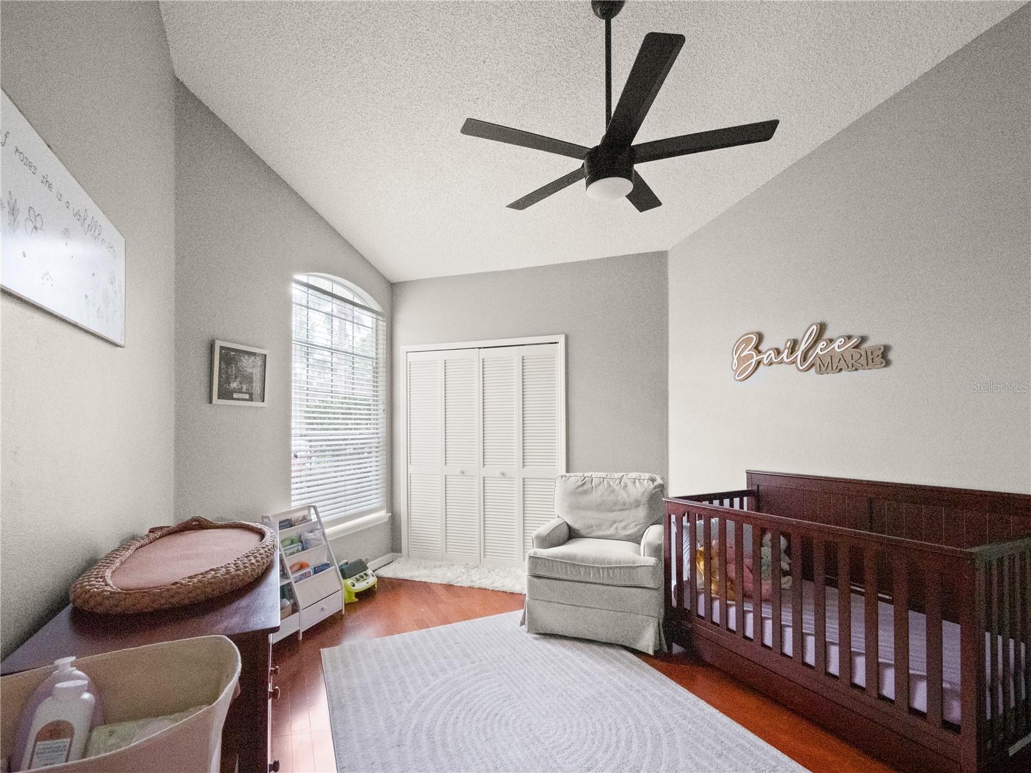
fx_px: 417
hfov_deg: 102.1
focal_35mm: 14
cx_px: 516
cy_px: 386
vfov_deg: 85.7
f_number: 7.1
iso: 12800
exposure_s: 1/100
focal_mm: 7
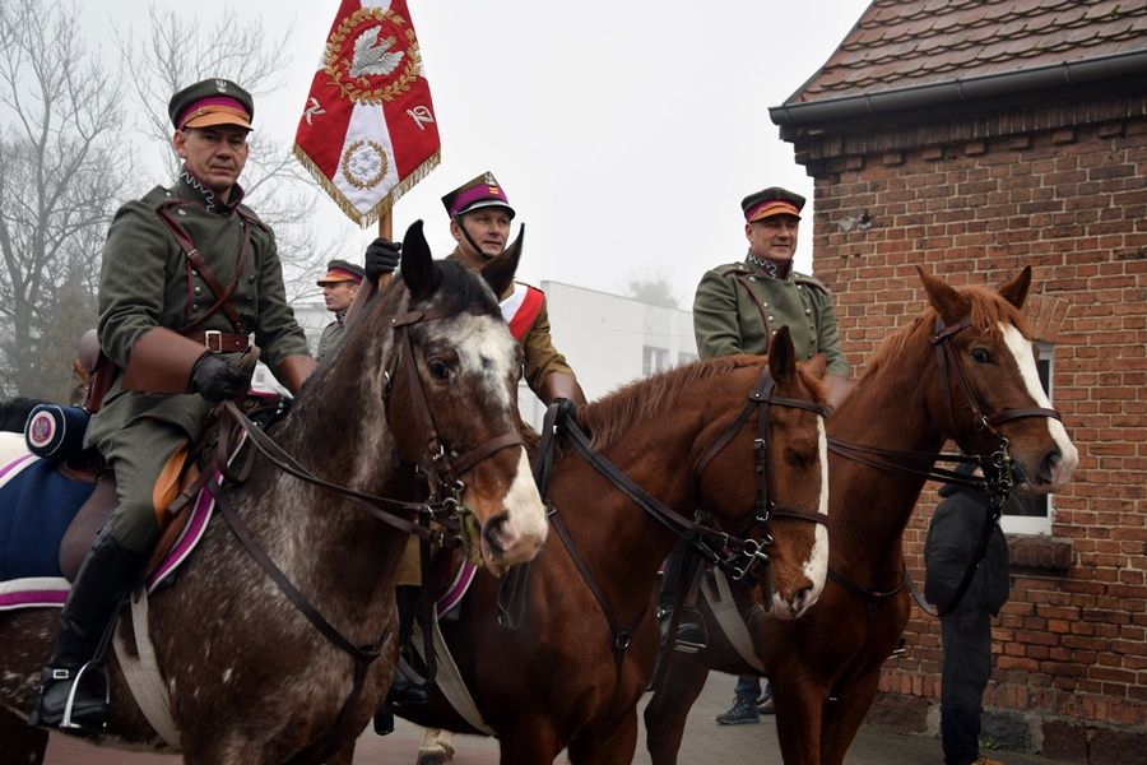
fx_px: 1673
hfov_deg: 37.9
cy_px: 382
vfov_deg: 25.8
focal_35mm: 52
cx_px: 574
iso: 100
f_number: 4.5
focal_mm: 35
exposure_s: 1/80
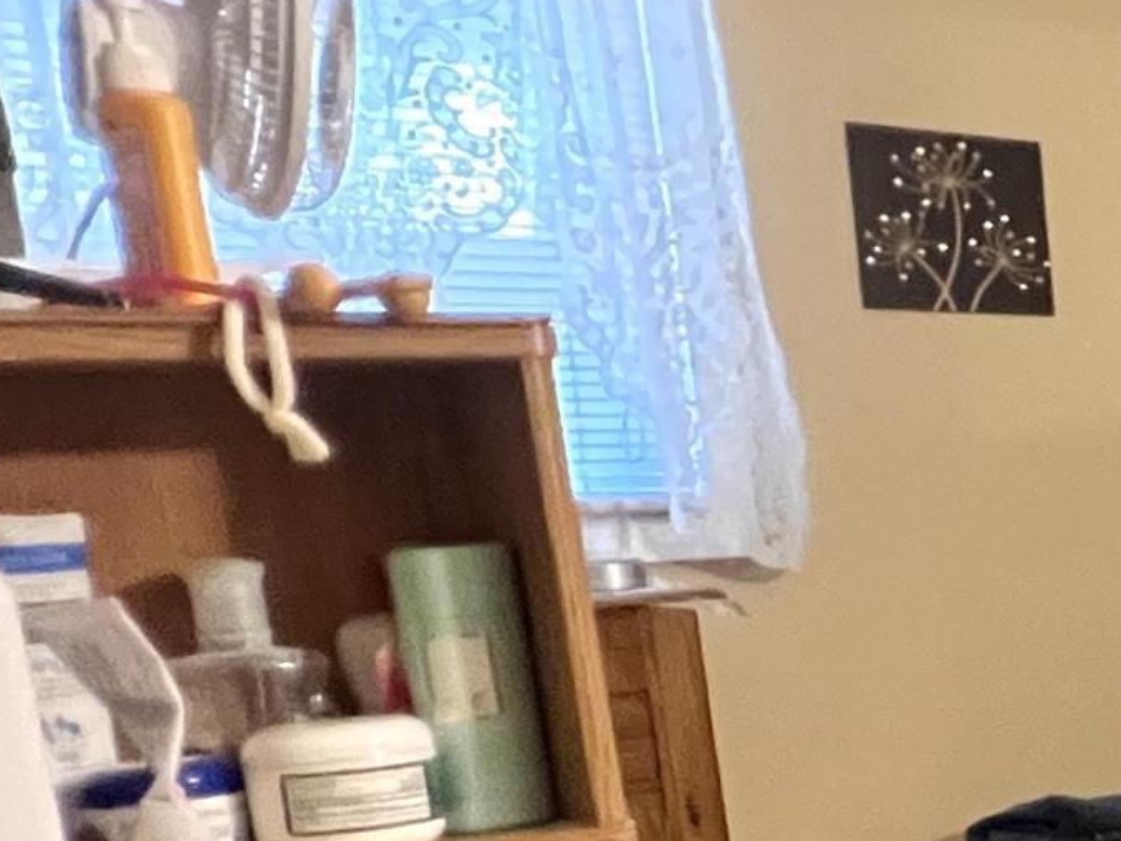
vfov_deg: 24.3
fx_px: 1911
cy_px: 709
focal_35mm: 59
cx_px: 2204
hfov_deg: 19.5
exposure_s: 1/40
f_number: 1.8
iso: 800
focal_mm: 1.57
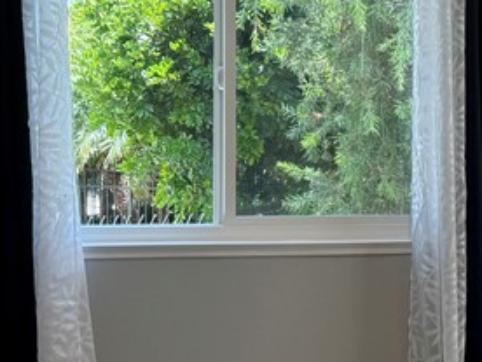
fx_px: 1239
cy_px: 206
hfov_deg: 18.7
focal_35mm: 89
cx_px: 774
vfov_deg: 16.6
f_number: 1.78
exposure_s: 1/187
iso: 64
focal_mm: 6.76
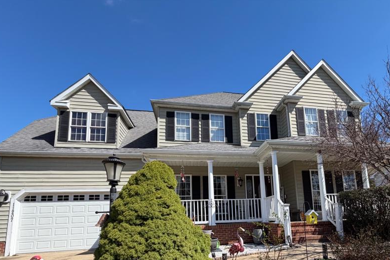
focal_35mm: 19
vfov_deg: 61.5
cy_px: 190
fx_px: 206
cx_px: 233
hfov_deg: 85.9
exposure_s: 1/770
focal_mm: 2.22
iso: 32
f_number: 2.2
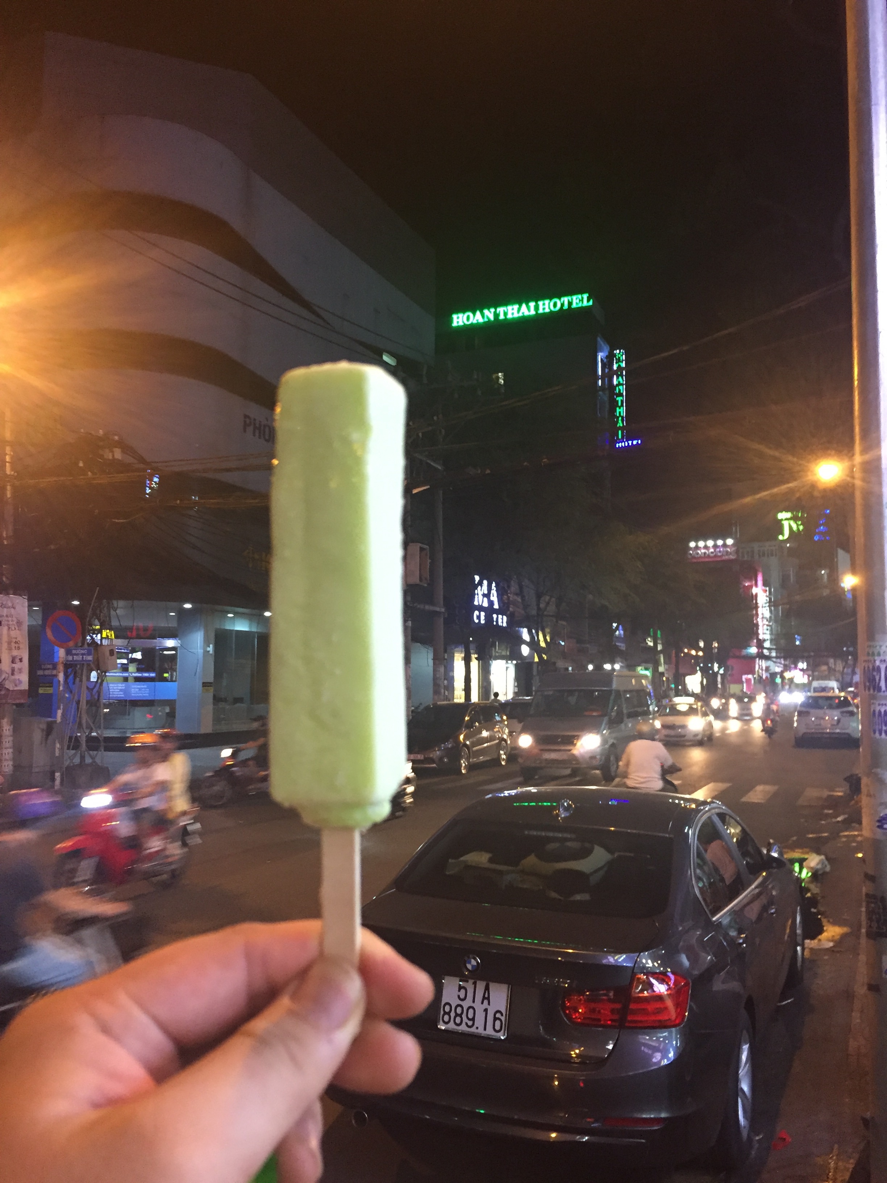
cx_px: 444
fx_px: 991
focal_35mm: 29
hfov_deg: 48.2
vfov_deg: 61.7
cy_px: 592
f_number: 2.2
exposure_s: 1/20
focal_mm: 4.15
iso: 250
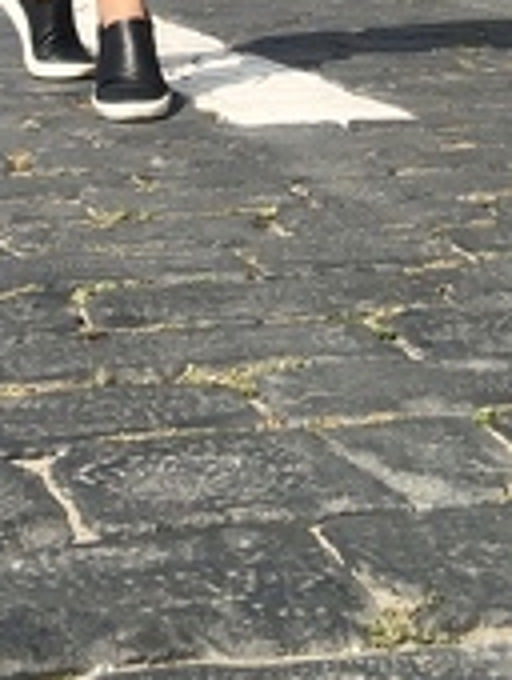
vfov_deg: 15.4
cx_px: 122
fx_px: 2223
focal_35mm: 113
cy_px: -484
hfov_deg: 13.1
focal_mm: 2.87
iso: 20
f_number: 2.2
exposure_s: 1/1148
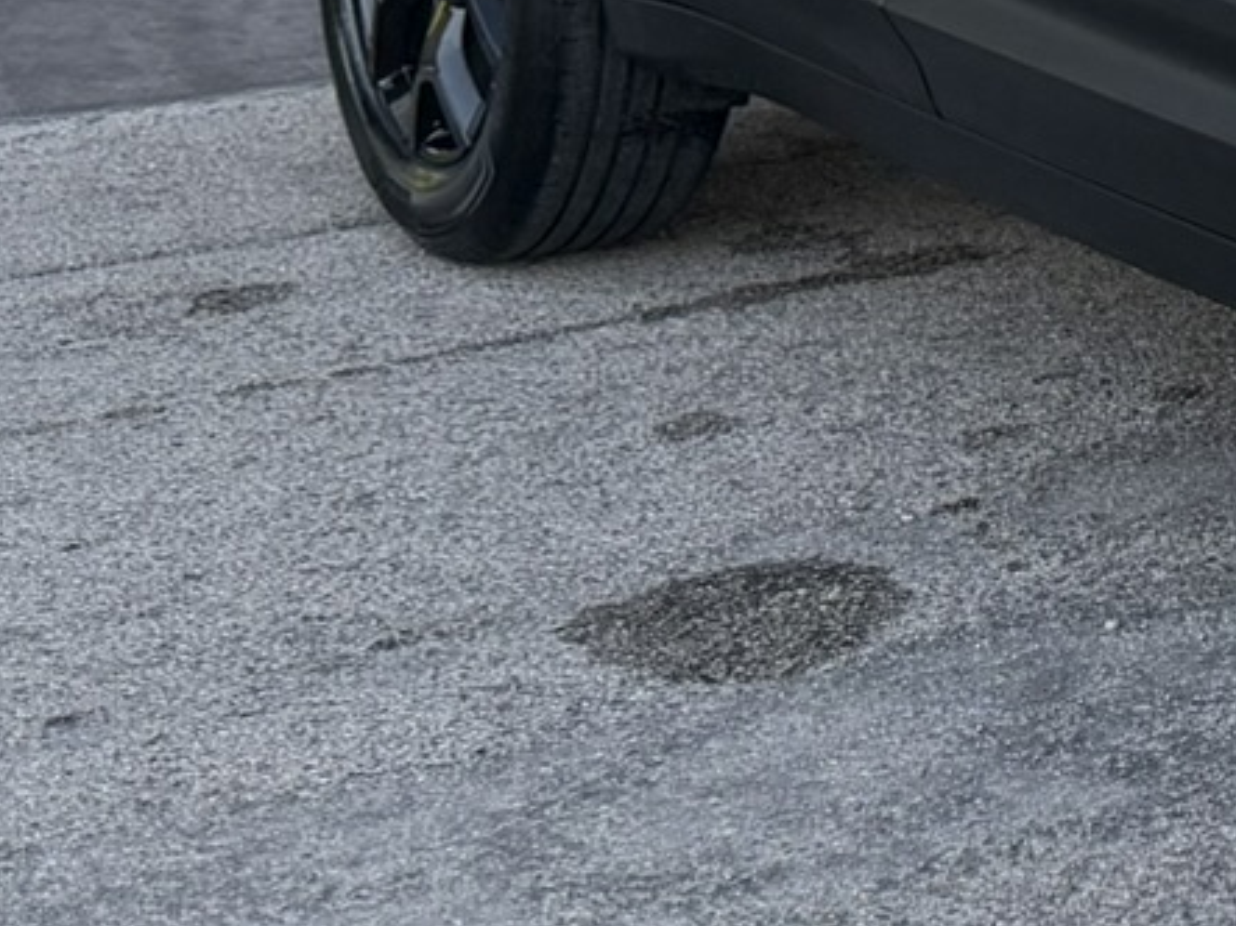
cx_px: 2475
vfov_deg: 12.6
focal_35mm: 111
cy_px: -536
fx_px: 3962
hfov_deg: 14.6
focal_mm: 6.76
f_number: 1.78
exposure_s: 1/218
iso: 160
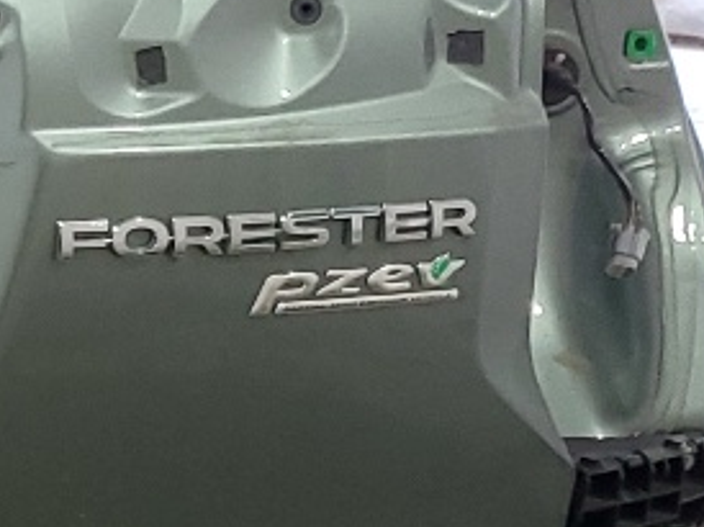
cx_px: -663
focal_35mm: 152
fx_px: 3089
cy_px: 103
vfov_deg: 9.7
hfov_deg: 11.8
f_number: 1.5
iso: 64
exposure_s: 1/60.2
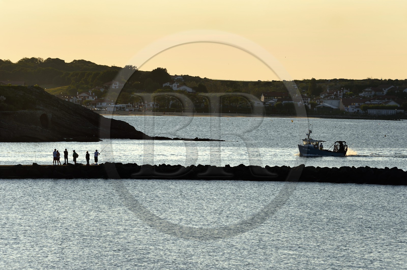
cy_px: 135
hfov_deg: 10.3
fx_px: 2259
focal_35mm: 200
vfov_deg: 6.9
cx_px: 204
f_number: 13
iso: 200
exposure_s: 1/250
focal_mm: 200
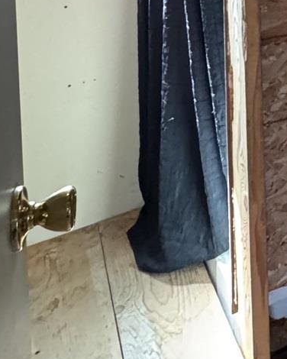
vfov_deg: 23.2
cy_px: -169
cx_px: 456
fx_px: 711
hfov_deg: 19.3
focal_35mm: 67
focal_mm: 2.22
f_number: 2.2
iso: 640
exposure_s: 1/60
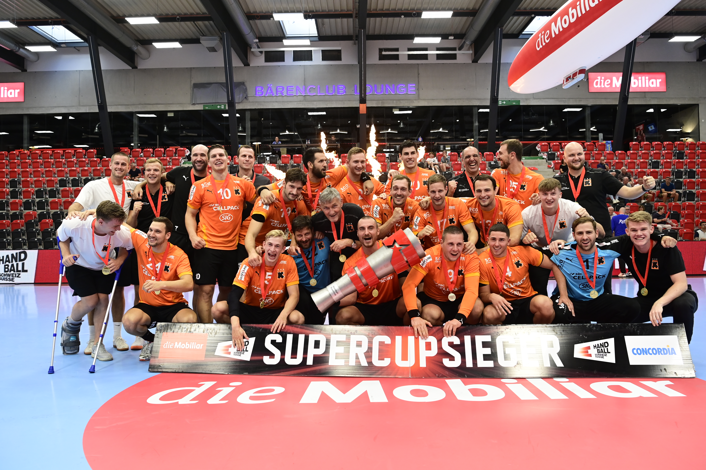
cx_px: 353
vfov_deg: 45.0
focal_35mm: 29
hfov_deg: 63.7
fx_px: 569
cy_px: 235
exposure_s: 1/400
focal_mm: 29
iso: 2500
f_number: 5
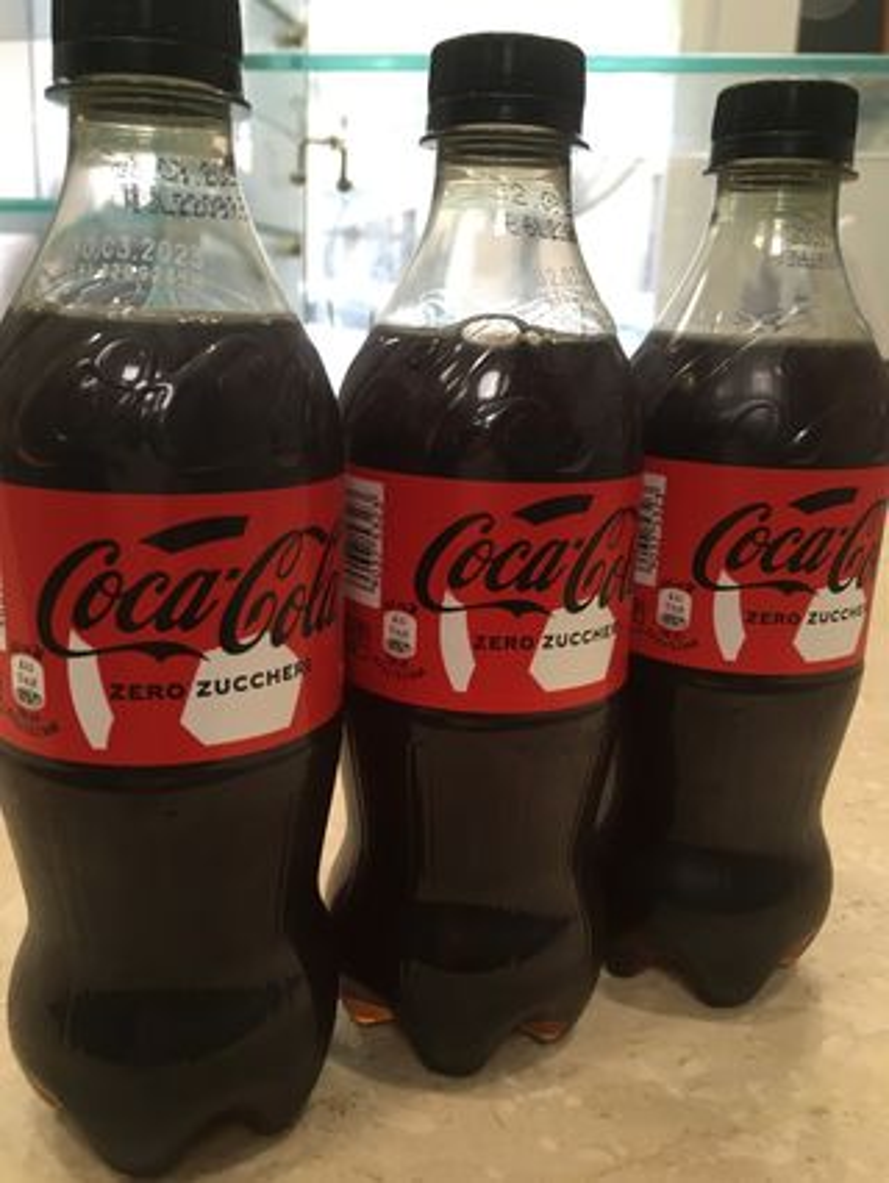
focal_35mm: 29
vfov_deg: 61.6
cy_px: 592
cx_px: 444
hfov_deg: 48.3
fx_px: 992
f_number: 2.2
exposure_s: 1/33
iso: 64
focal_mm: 4.15
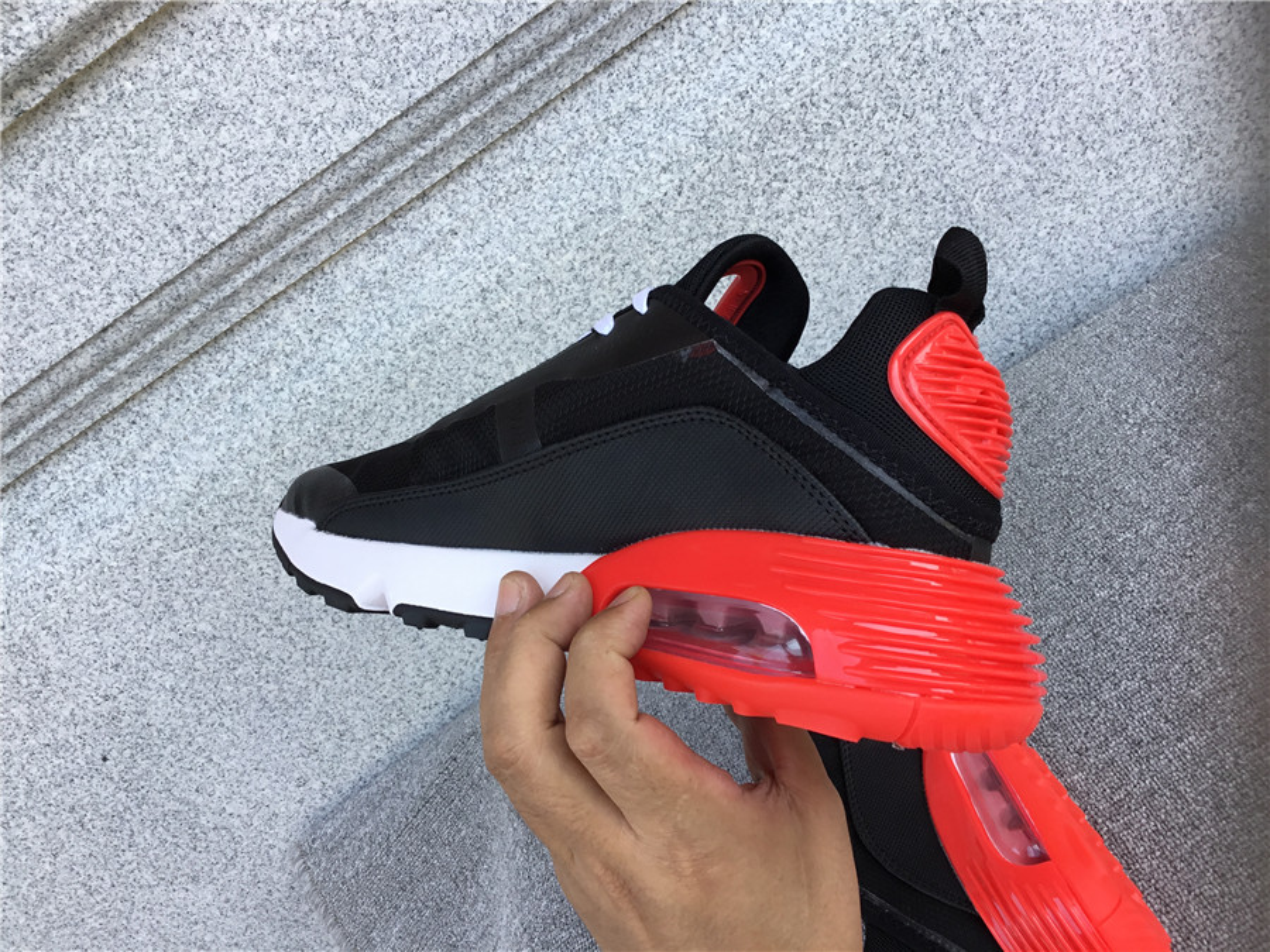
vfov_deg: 45.4
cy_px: 476
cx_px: 635
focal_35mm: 31
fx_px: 1137
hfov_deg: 58.4
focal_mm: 3.3
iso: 25
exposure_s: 1/185
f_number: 2.4
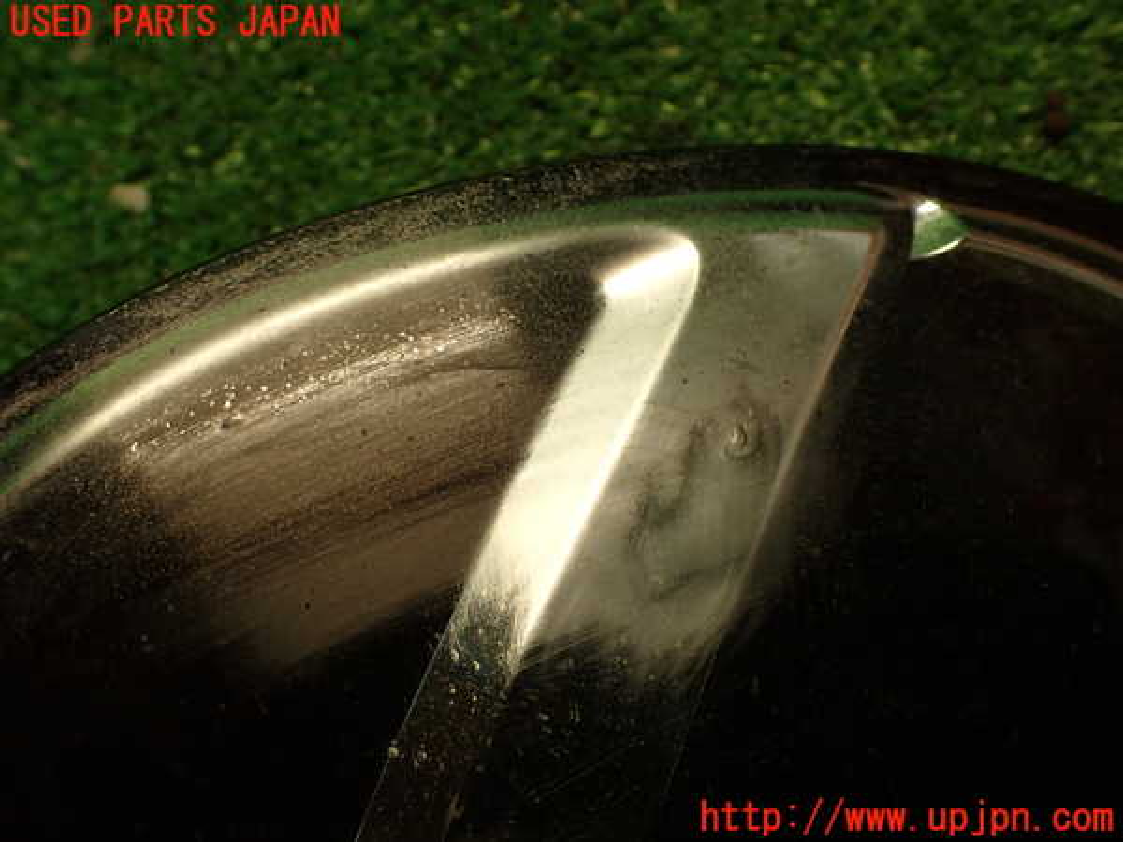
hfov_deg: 56.8
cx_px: 562
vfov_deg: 44.2
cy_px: 421
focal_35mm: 32
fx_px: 1038
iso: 200
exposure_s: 1/50
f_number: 2.4
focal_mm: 5.79
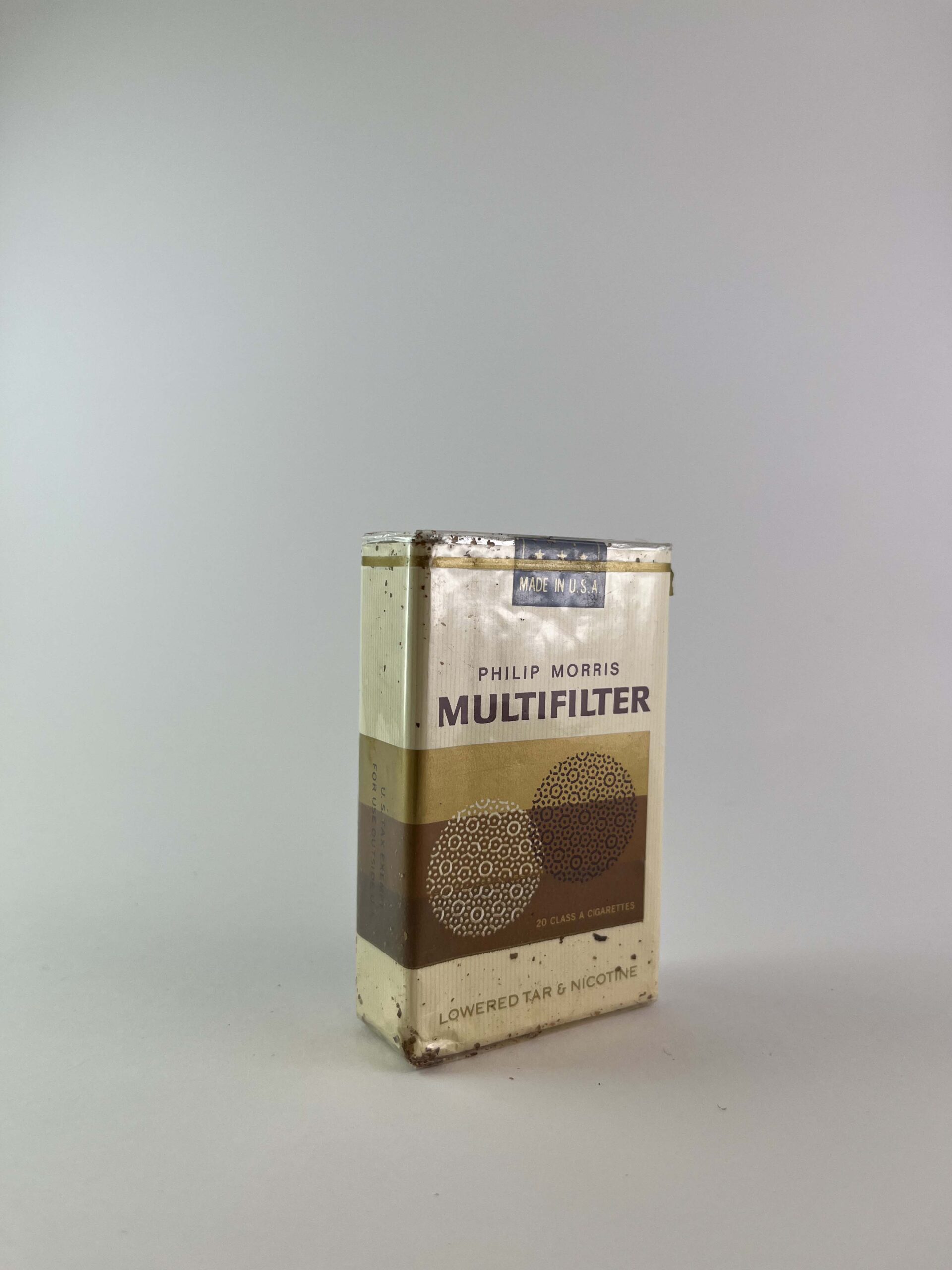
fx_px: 953
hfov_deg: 53.1
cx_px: 476
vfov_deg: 67.3
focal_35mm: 26
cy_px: 635
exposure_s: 1/419
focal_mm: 5.1
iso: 50
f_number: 1.6
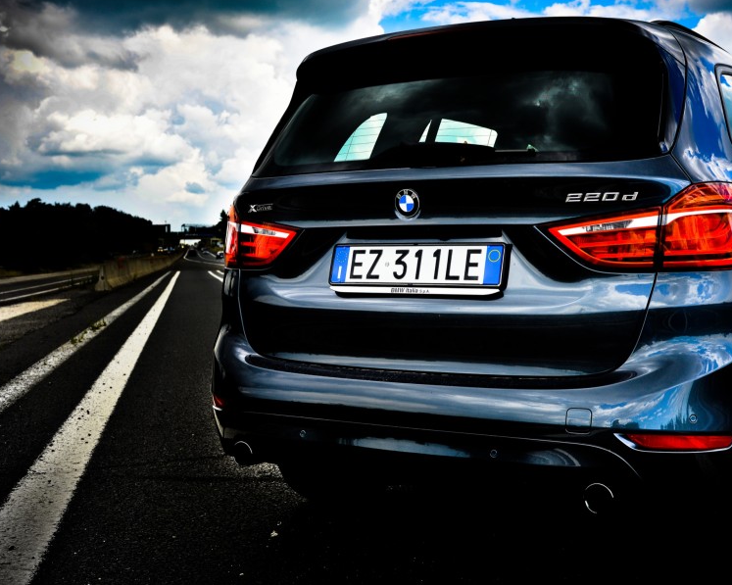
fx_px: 953
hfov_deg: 41.9
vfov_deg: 34.1
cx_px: 428
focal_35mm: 44
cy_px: 271
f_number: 6.3
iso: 100
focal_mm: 35
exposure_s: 1/160
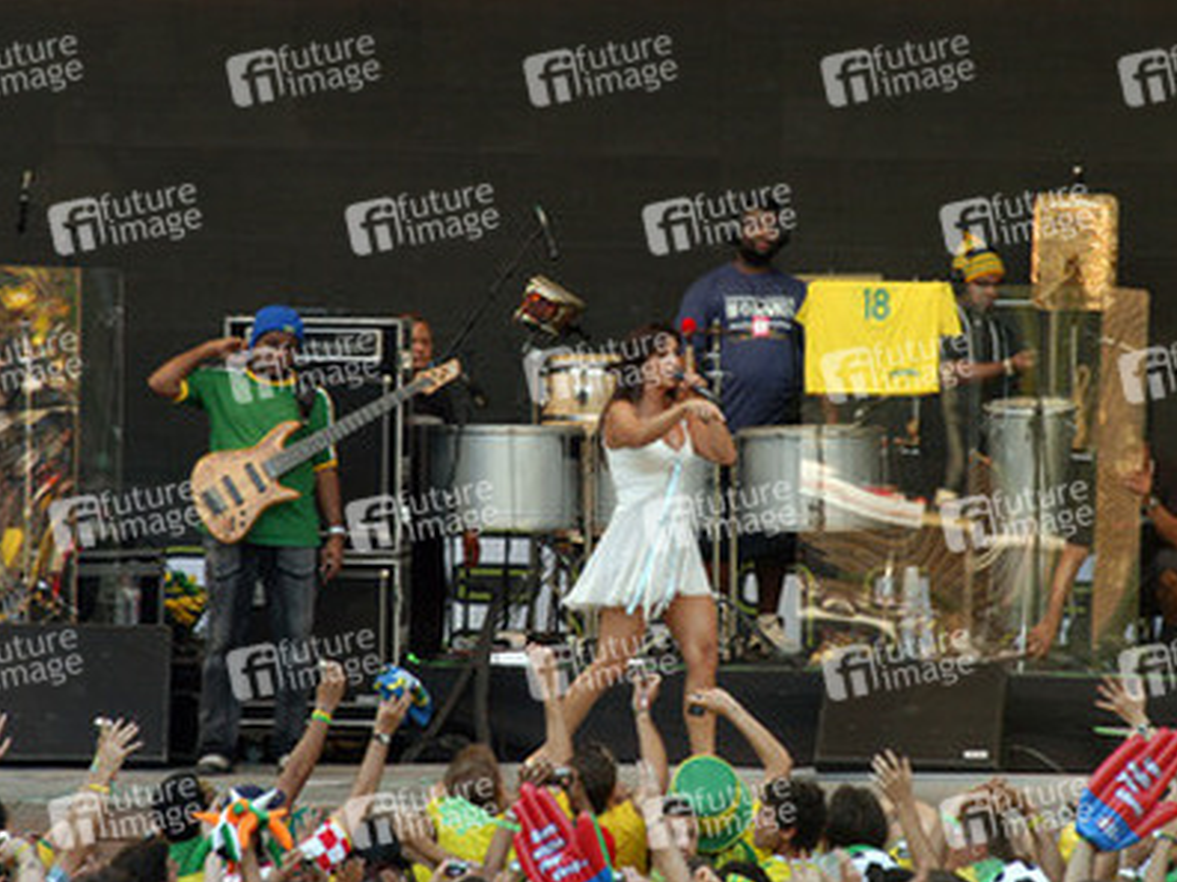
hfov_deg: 6.0
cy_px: 442
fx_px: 11153
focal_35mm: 328
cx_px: 641
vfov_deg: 4.5
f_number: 5.6
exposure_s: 1/100
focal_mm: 200
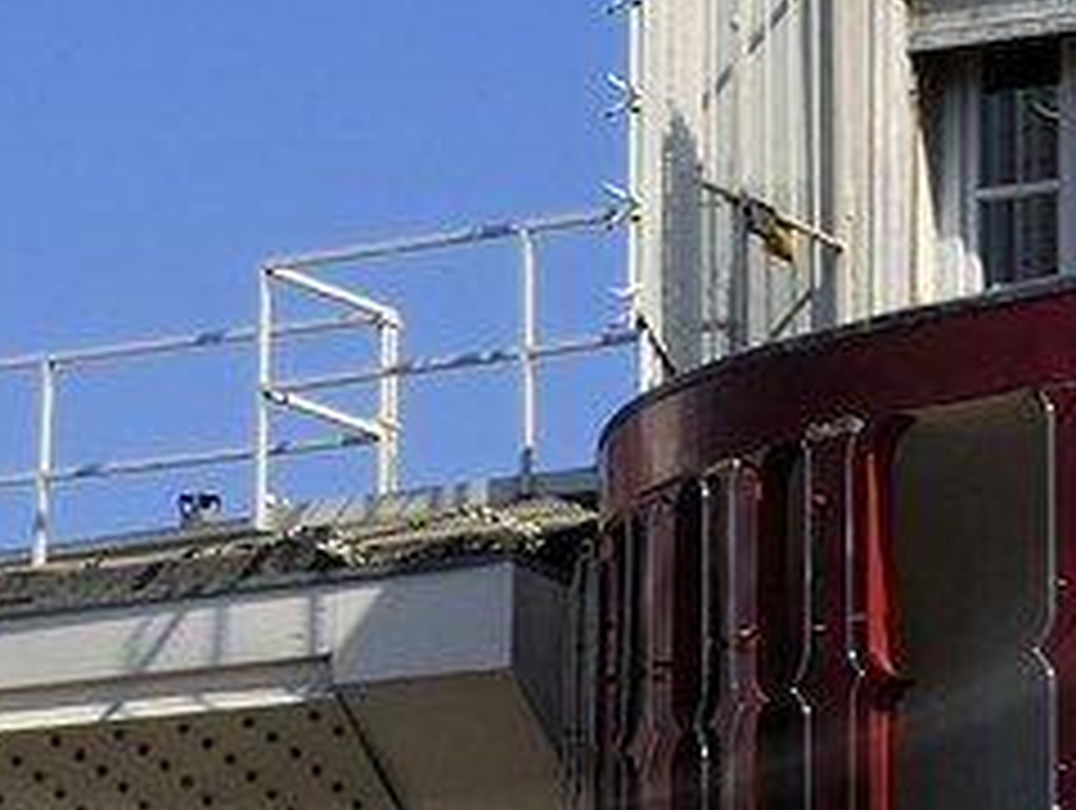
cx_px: 297
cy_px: -814
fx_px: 7596
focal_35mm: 244
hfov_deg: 8.1
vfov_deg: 6.0
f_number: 14
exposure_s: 1/160
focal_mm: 38
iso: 200
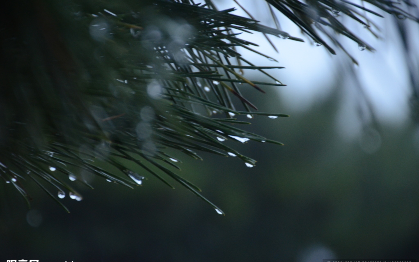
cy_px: 132
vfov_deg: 6.6
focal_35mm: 199
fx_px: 2272
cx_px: 210
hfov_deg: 10.5
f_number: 5.6
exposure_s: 1/40
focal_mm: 130
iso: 1600
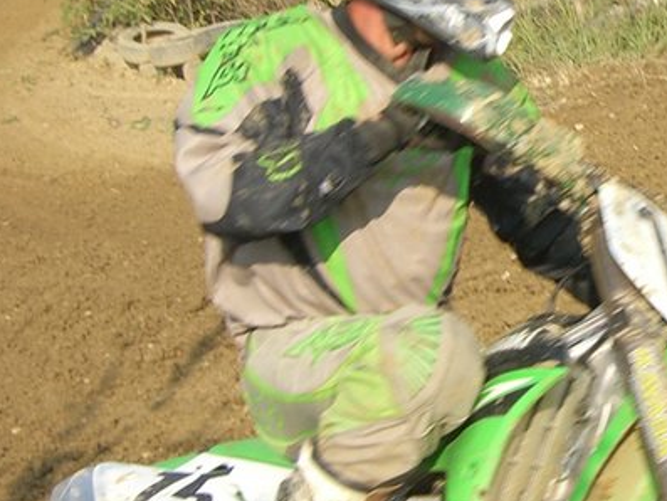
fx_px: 1889
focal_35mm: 98
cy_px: 81
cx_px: 743
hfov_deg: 19.2
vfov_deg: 15.0
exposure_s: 1/400
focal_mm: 6.2
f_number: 4.3
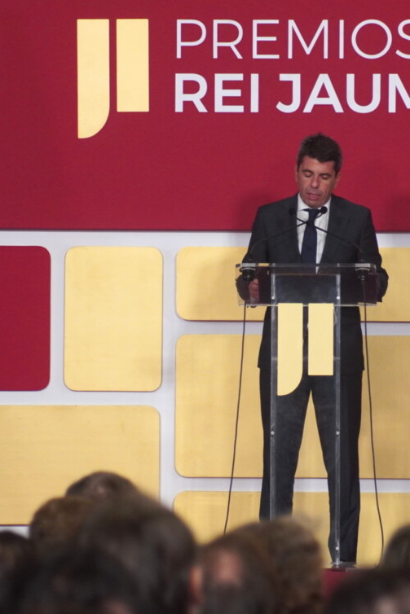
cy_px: 308
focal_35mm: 382
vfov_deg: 5.4
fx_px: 6522
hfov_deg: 3.6
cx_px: 269
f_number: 5.6
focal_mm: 160
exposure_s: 1/250
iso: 1250
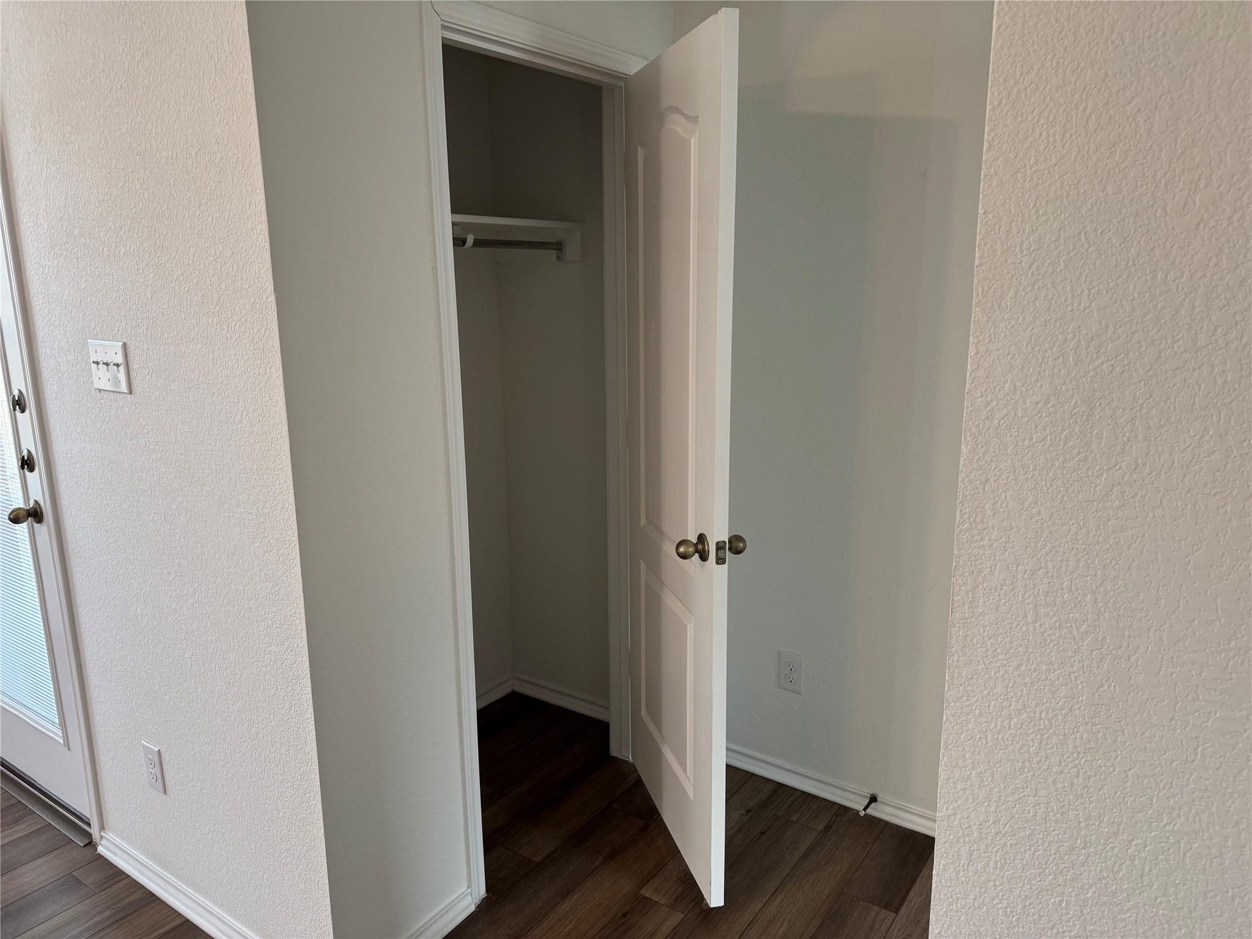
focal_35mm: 24
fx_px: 868
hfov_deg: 71.6
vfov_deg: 56.8
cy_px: 470
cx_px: 626
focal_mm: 6.76
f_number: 1.78
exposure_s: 1/60
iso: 125
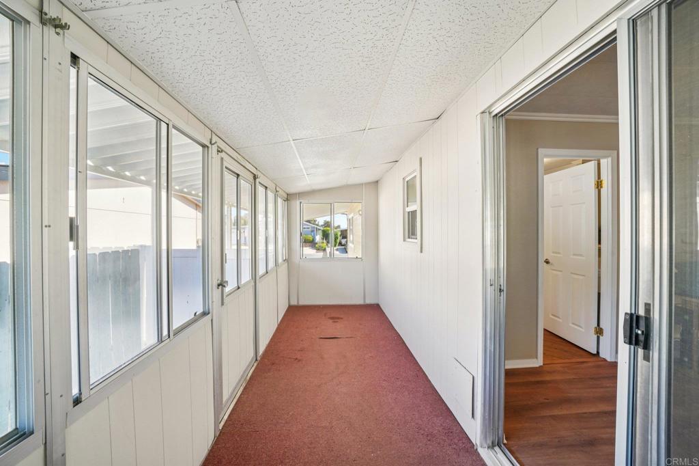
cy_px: 233
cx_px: 350
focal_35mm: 12
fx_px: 233
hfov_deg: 112.6
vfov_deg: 90.0
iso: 200
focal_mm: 12
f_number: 9
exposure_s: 1/30
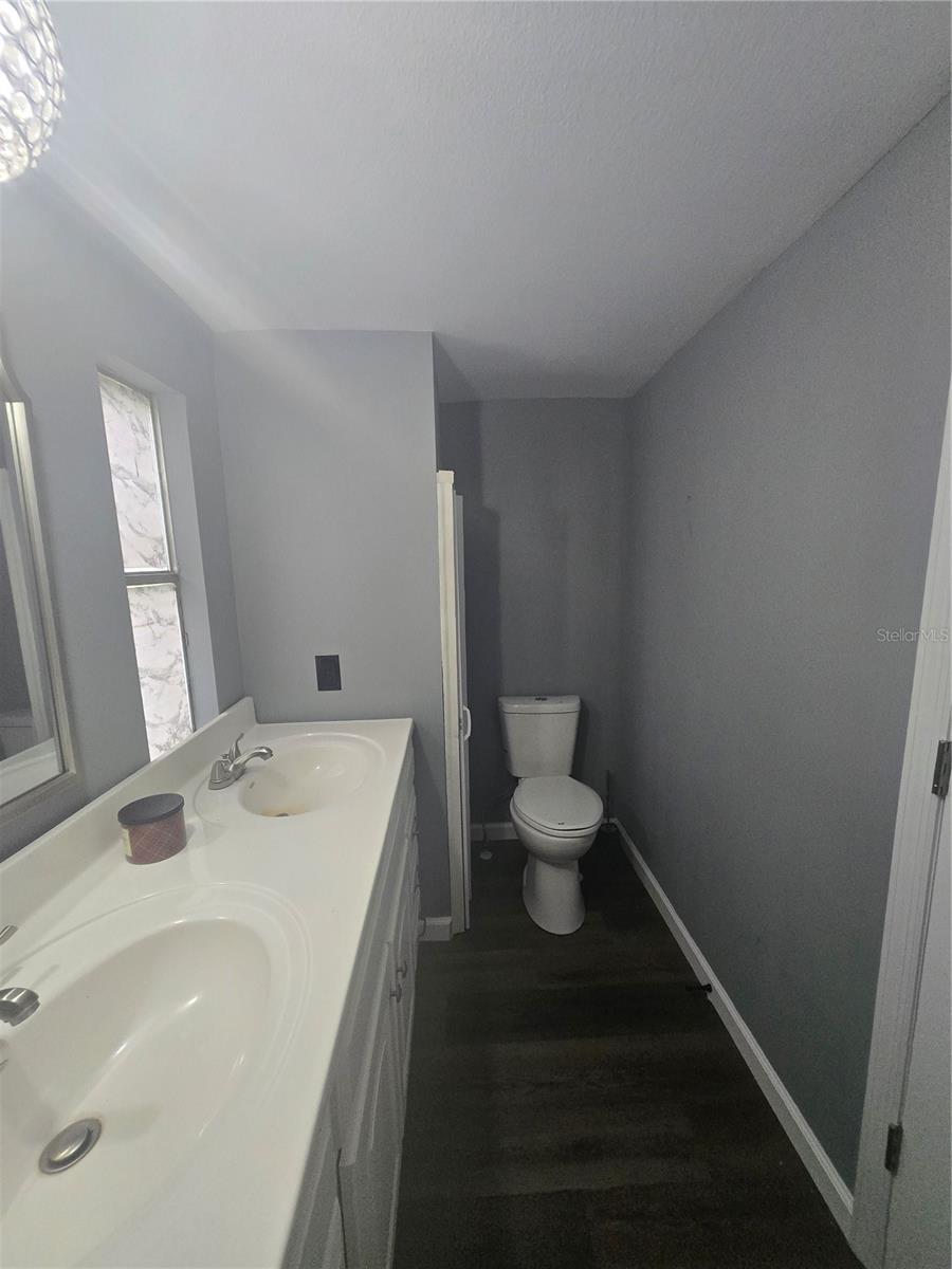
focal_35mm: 13
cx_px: 476
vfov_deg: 106.2
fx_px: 477
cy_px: 634
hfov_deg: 89.9
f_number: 2.2
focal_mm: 1.7
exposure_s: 1/60
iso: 200
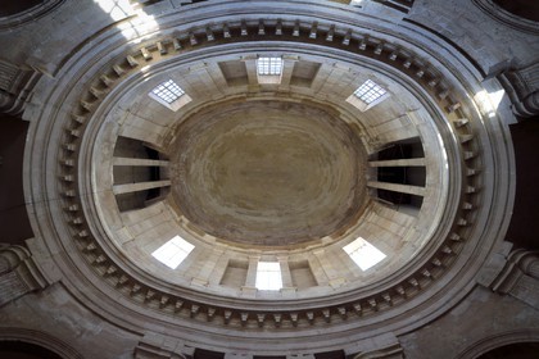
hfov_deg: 104.3
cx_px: 270
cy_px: 180
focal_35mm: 14
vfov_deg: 81.2
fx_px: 210
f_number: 16
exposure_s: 1/30
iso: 800
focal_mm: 14
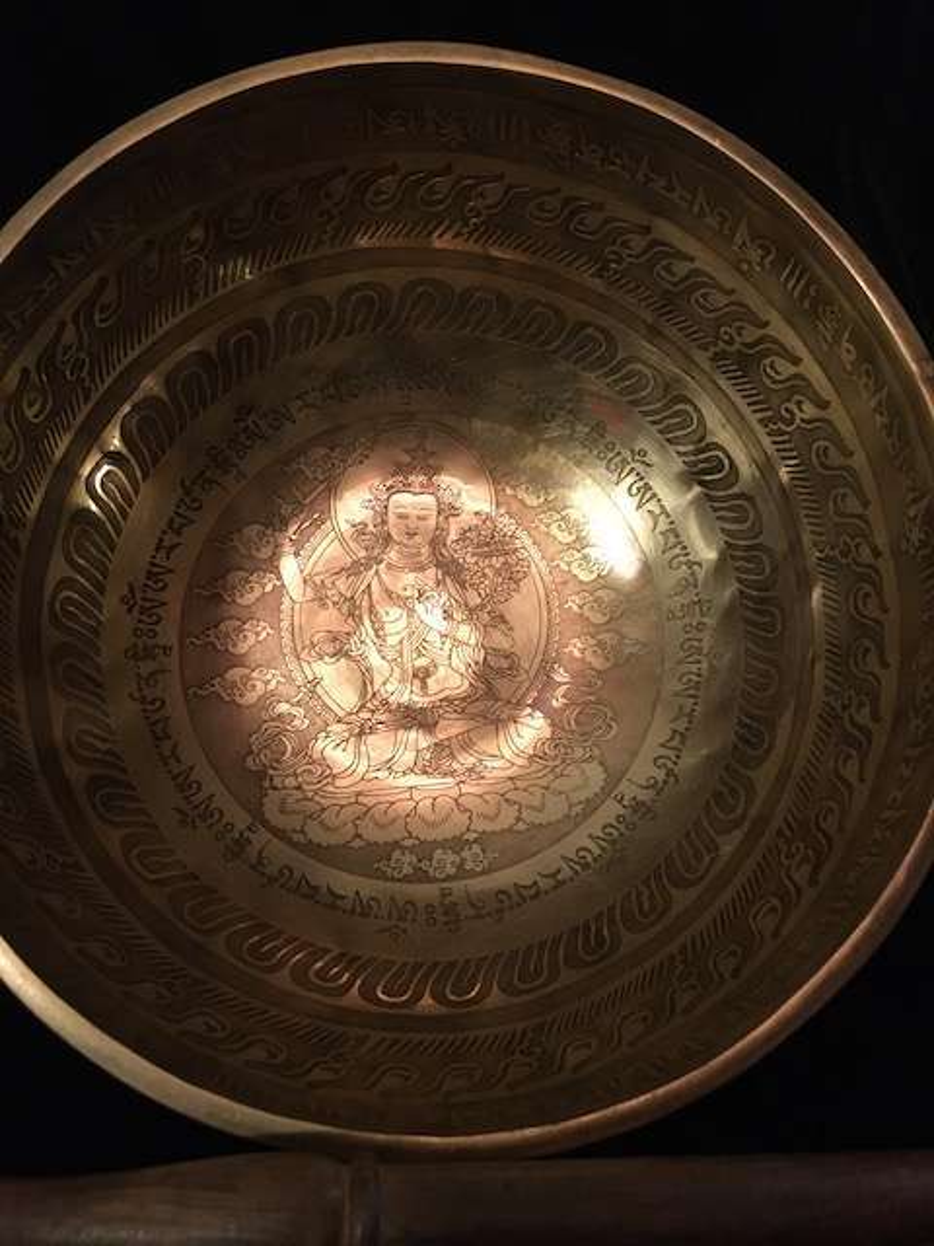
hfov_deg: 48.2
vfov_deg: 61.7
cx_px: 467
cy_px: 623
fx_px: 1043
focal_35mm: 29
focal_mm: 4.15
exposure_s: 1/17
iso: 200
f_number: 2.2
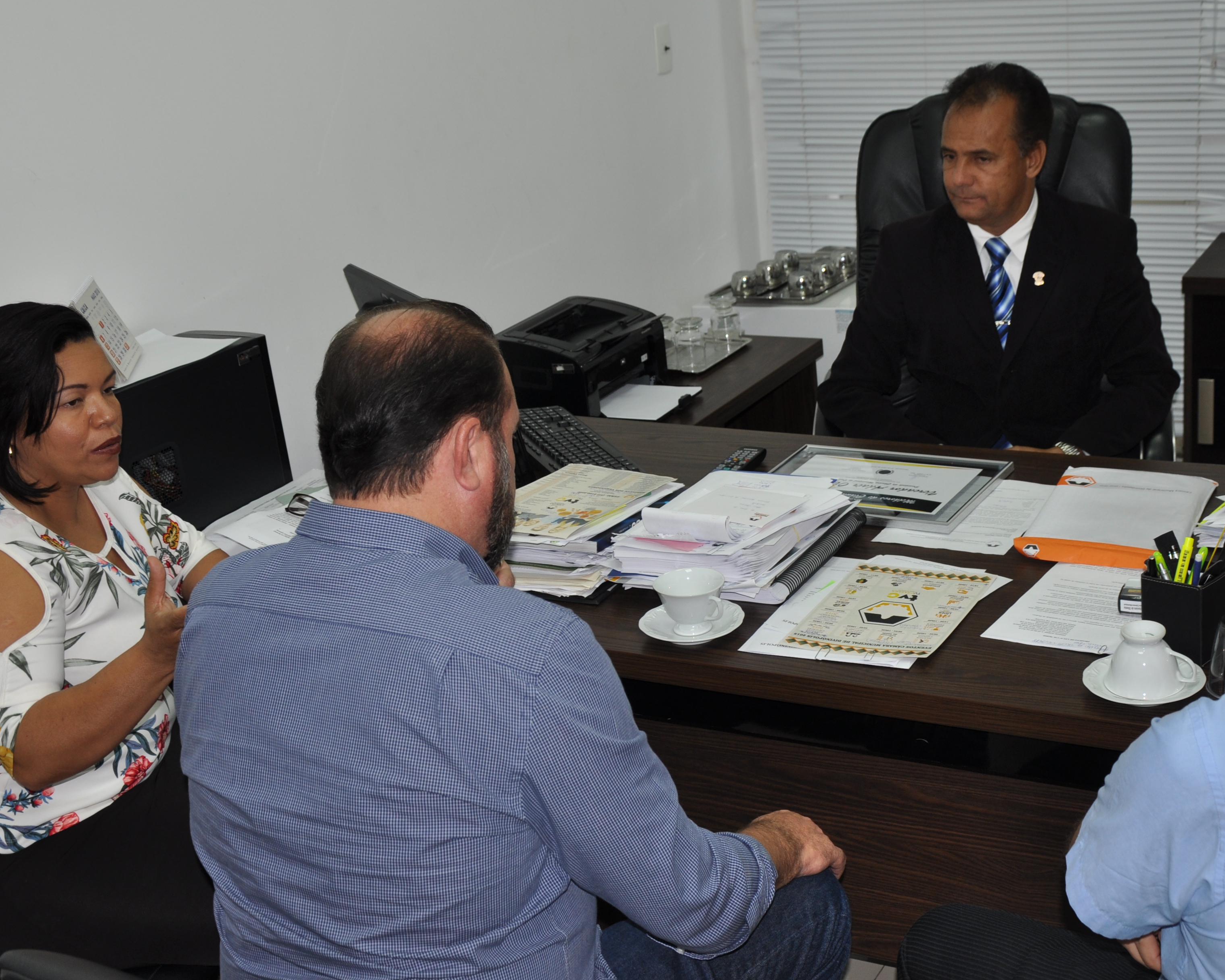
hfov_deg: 37.5
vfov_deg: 30.4
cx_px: 678
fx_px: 1801
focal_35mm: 50
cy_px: 521
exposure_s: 1/60
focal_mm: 25
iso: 200
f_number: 4
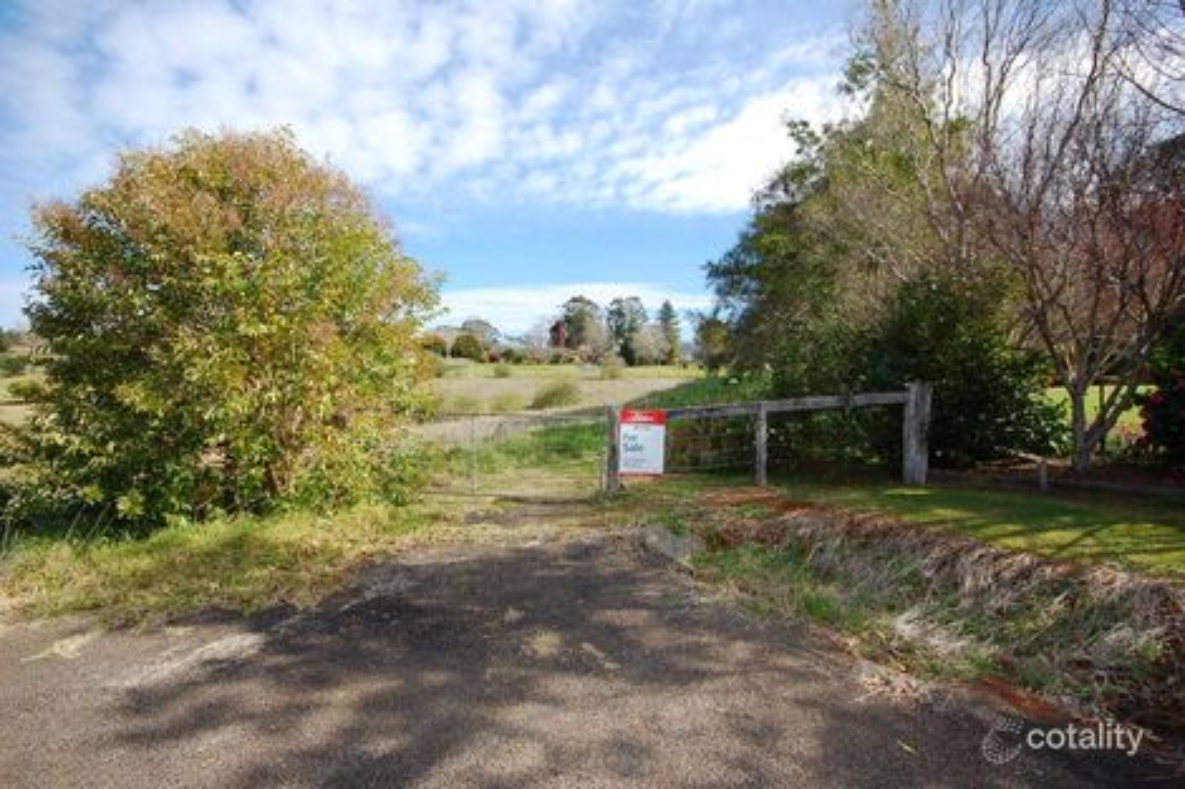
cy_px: 394
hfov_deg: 100.4
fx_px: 494
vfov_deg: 77.3
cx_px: 592
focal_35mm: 15
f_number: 8
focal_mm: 10
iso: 200
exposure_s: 1/250
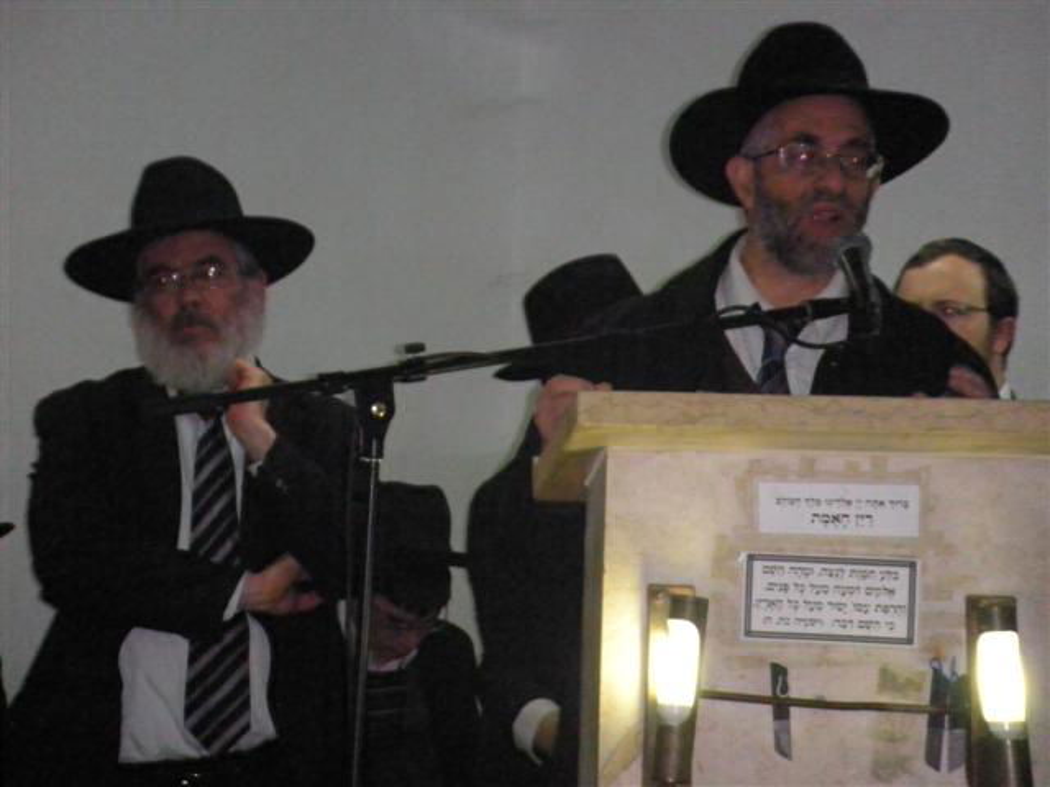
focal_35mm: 156
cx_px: 525
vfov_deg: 9.5
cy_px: 394
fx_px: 4732
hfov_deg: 12.7
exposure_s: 1/60
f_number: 4.8
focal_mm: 26
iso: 800
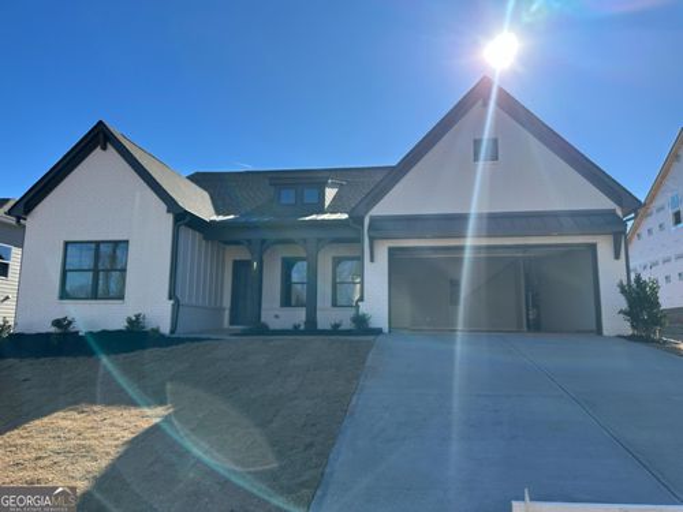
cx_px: 342
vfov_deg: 56.8
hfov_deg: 71.6
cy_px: 256
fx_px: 474
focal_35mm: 24
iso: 80
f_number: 1.78
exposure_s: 1/4367
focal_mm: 6.86
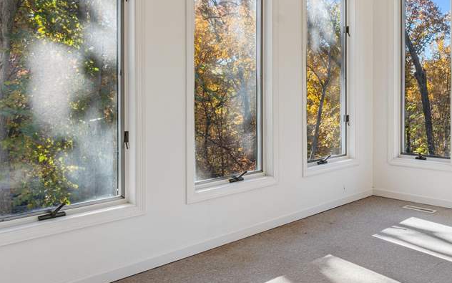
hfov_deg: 51.9
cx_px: 399
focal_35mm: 33
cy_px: 86
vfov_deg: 37.7
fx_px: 407
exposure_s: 1/160
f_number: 9
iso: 400
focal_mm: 16
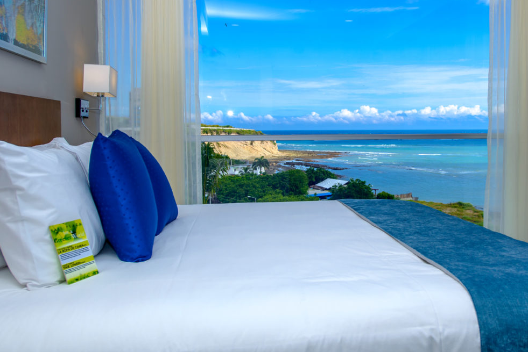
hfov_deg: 51.2
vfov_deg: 36.8
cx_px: 387
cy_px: 148
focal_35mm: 36
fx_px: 528
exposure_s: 1/250
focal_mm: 23
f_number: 5.6
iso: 100
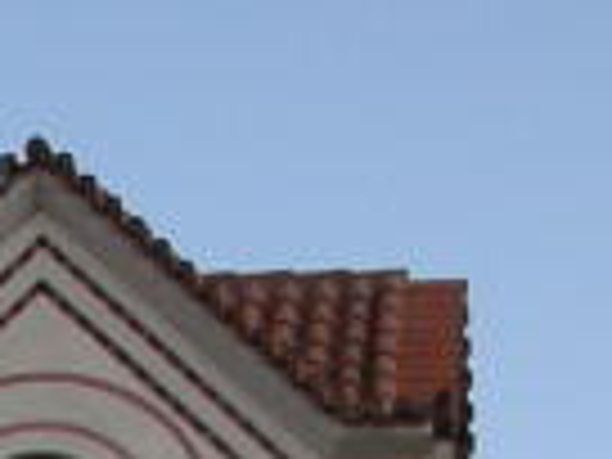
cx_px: -396
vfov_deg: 5.2
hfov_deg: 7.4
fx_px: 4650
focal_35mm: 263
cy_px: 1616
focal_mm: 5.8
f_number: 3
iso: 50
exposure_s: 1/308
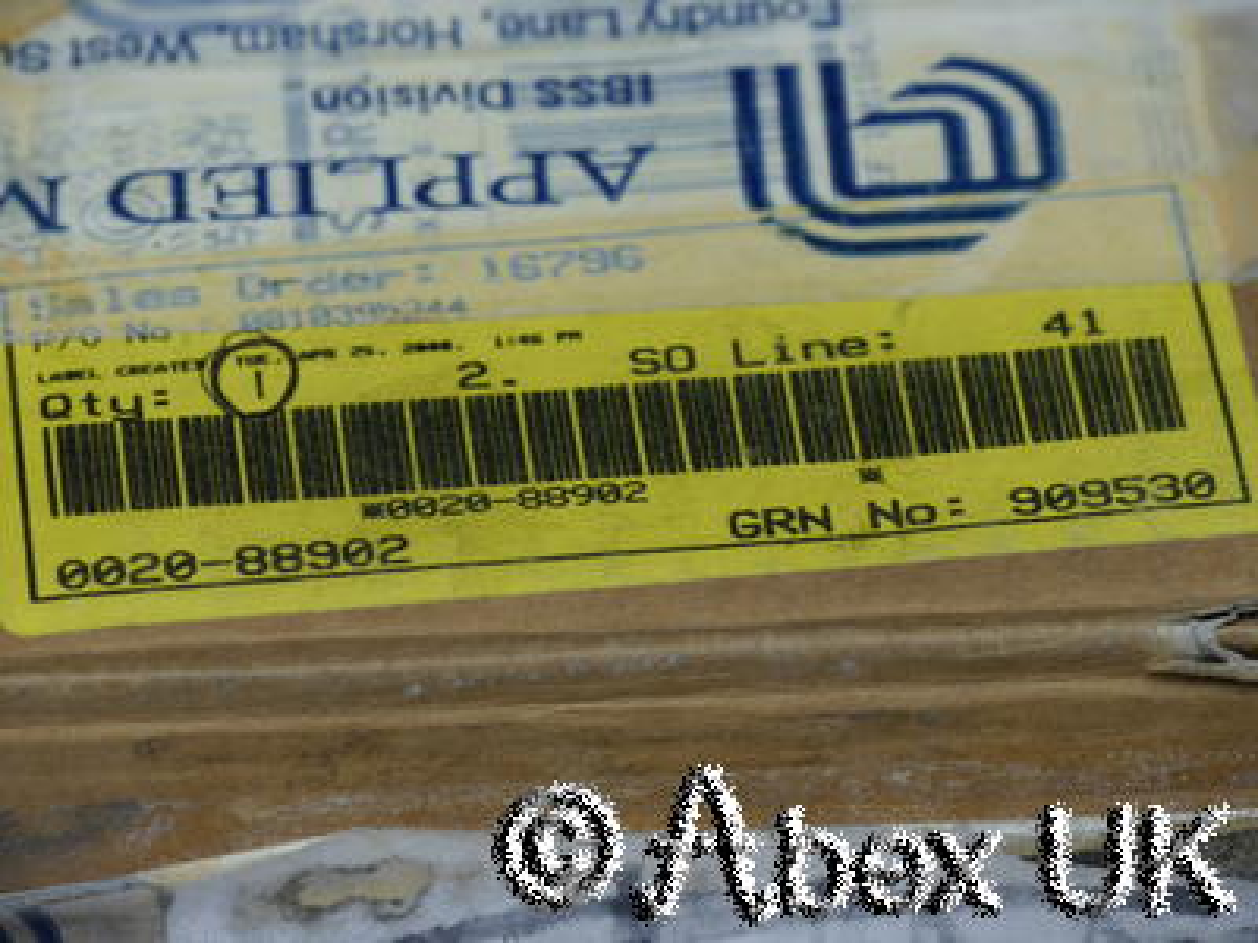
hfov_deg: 7.1
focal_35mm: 280
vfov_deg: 5.3
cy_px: 472
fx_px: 10176
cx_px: 629
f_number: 7.1
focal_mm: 140
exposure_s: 1/50
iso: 400
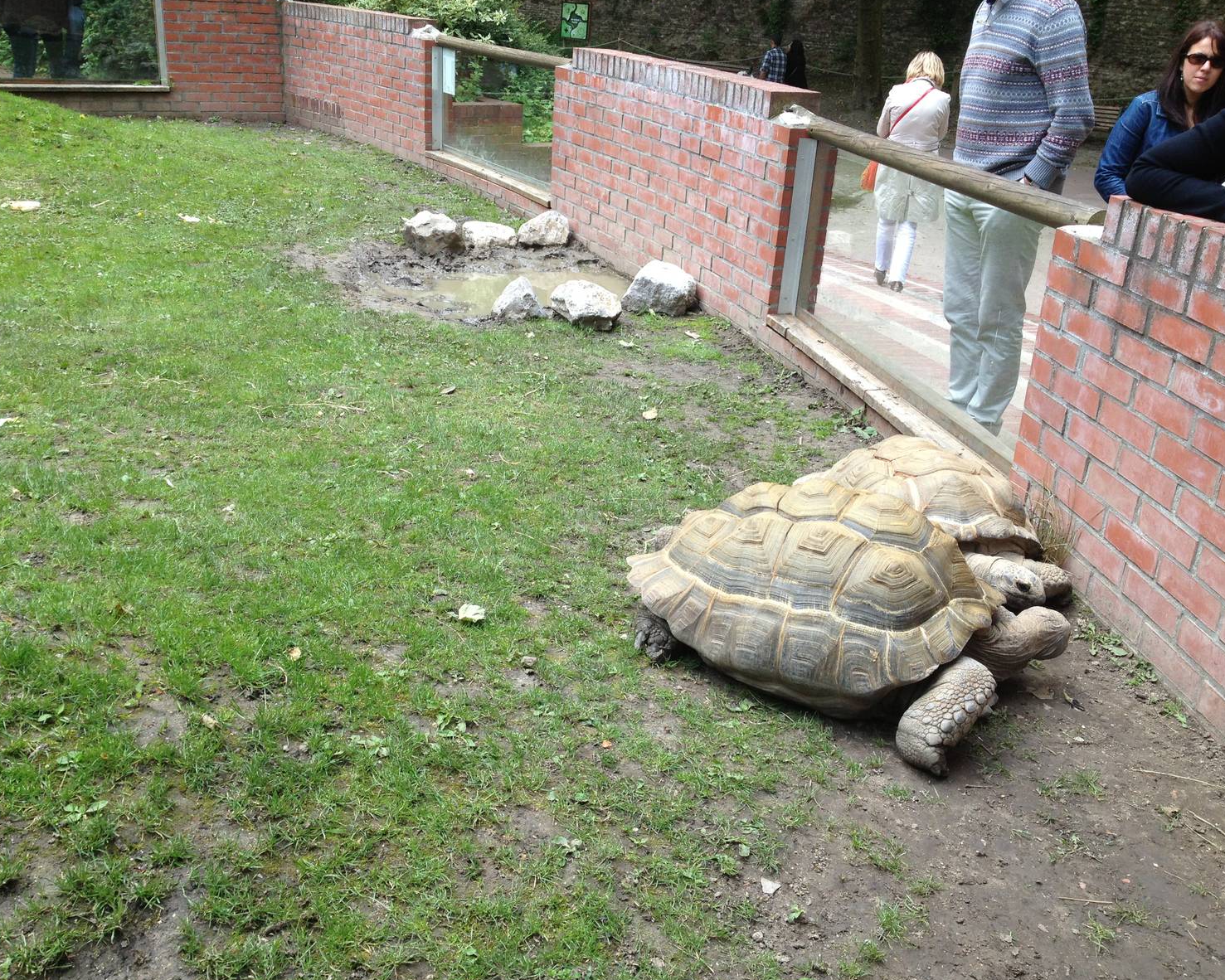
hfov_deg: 49.1
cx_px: 611
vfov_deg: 40.1
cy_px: 492
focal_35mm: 37
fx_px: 1342
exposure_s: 1/303
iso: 50
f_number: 2.4
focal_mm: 4.28
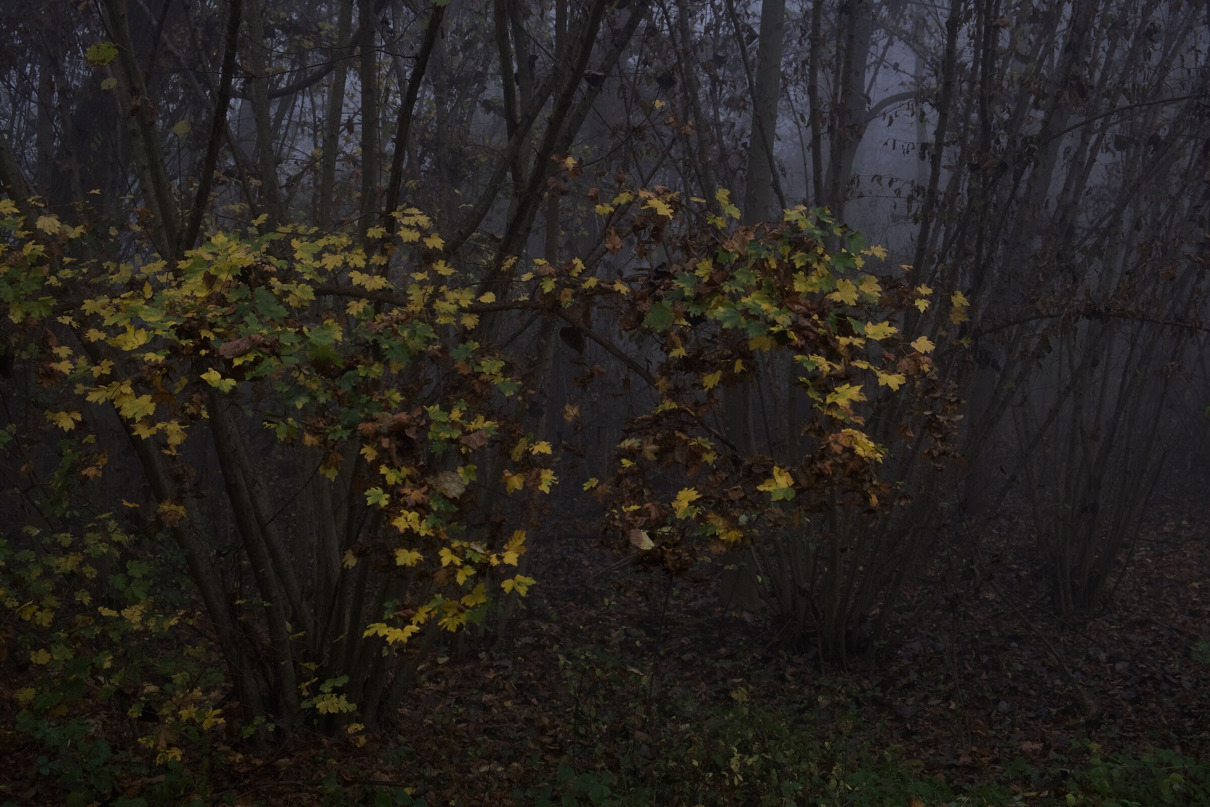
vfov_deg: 28.6
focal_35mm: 47
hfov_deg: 41.9
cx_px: 605
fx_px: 1580
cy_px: 404
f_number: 6.4
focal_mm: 31.5
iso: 400
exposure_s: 1/125
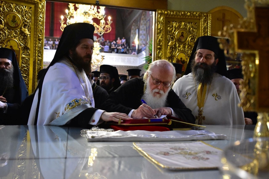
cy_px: 90
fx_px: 269
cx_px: 134
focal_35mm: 36
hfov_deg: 53.1
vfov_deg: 36.8
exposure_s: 1/100
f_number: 2.8
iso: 4000
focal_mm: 24
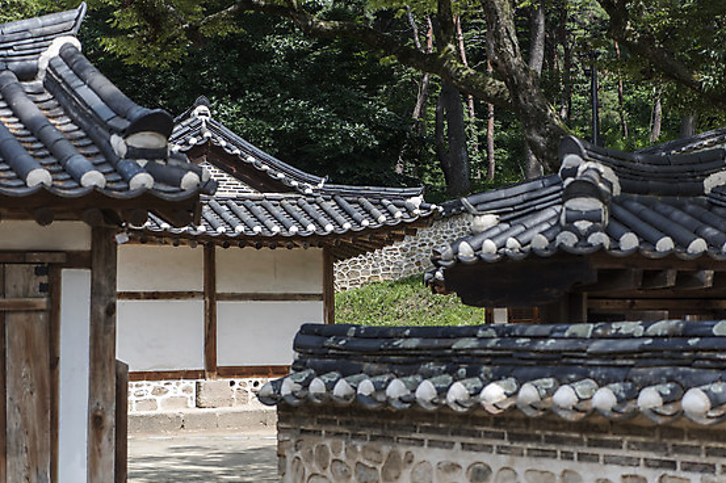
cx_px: 383
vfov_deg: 17.9
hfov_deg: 26.7
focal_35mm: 76
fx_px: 1532
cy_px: 242
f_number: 3.5
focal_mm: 70
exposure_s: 1/400
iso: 160
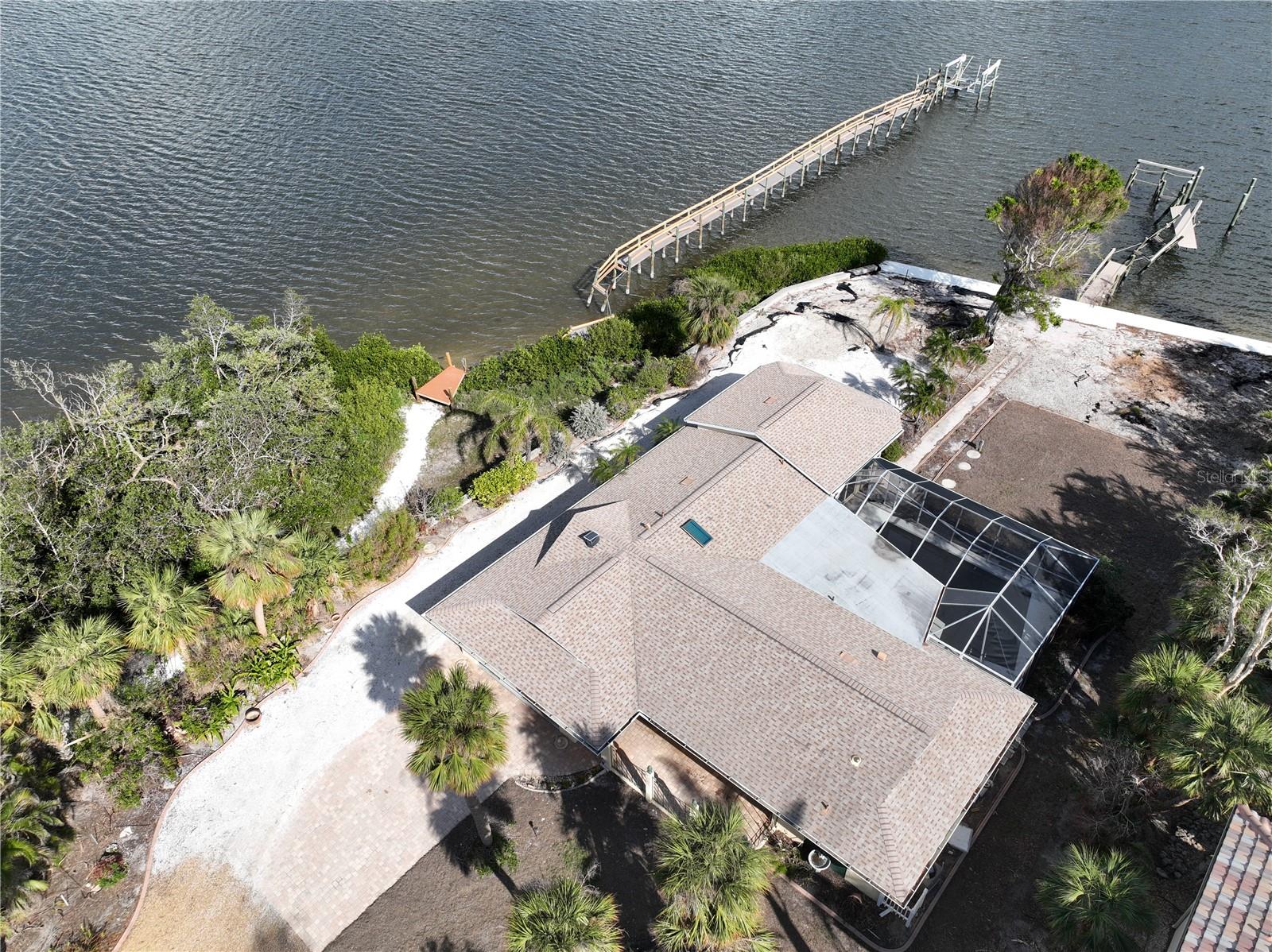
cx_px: 636
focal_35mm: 24
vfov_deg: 56.8
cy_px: 476
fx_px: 881
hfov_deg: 71.6
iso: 110
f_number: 2.8
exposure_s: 1/100
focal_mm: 12.29
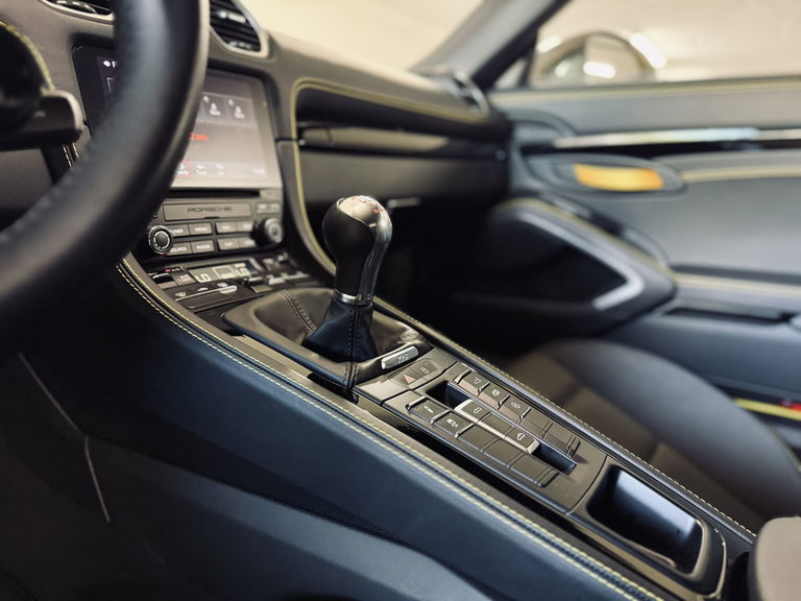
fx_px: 555
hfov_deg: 71.6
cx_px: 400
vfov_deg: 56.8
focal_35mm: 24
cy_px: 300
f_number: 1.78
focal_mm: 6.76
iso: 800
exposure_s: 1/33
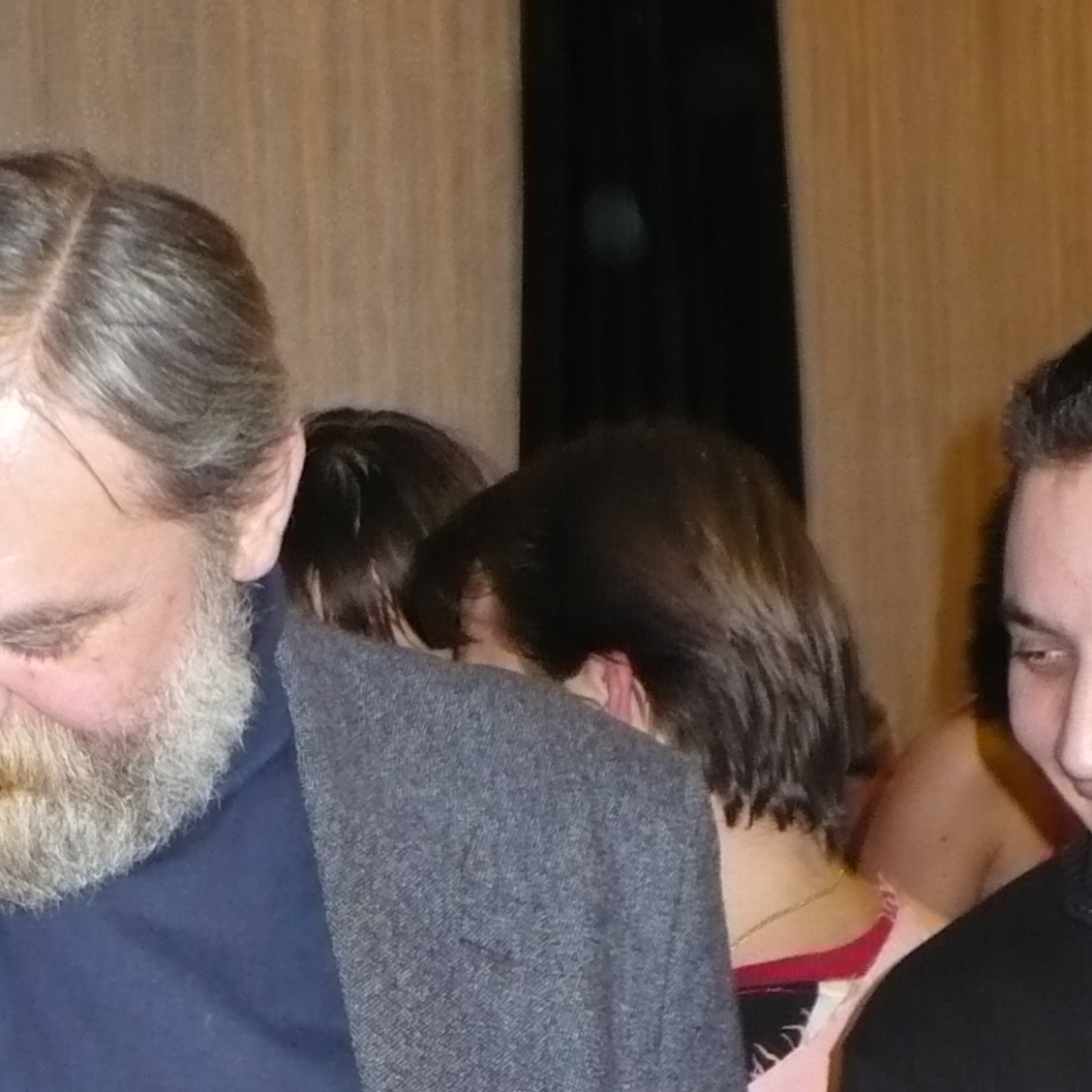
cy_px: 1177
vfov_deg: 15.7
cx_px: 432
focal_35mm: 108
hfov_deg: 16.1
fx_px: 3855
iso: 250
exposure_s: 1/30
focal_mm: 7
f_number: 2.9
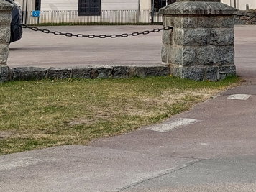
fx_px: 717
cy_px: -188
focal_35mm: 97
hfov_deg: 20.1
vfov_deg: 13.2
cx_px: 195
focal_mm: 5.23
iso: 40
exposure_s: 1/1729
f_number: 1.8
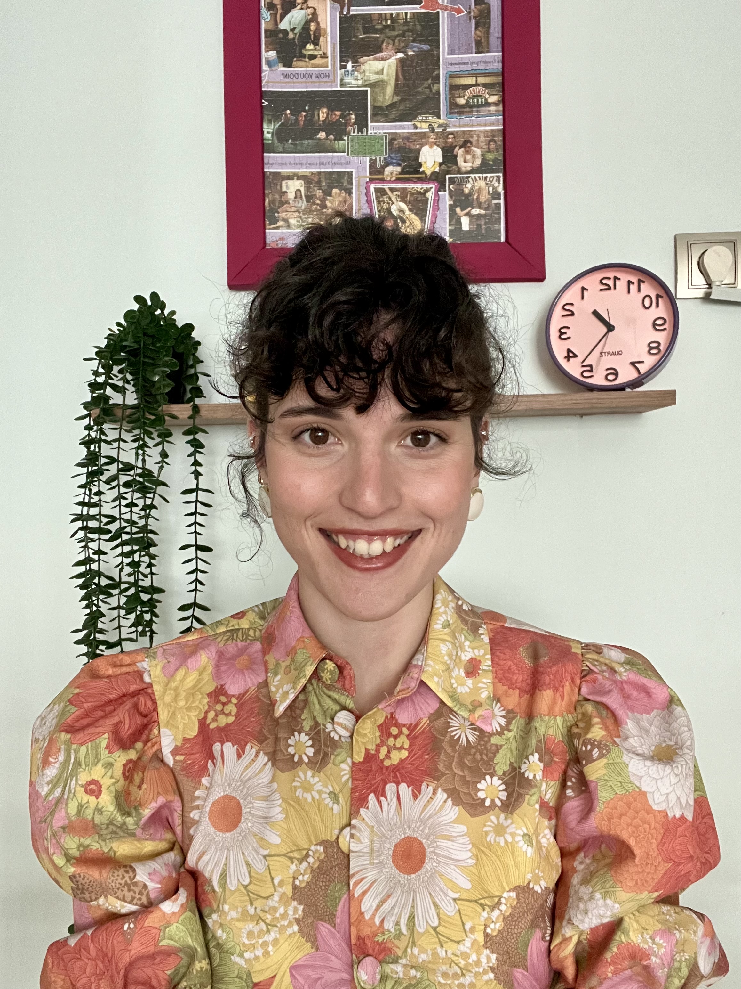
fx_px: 856
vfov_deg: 60.0
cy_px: 494
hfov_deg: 46.8
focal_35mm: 30
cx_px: 370
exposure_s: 1/30
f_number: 2.2
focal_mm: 2.71
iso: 640
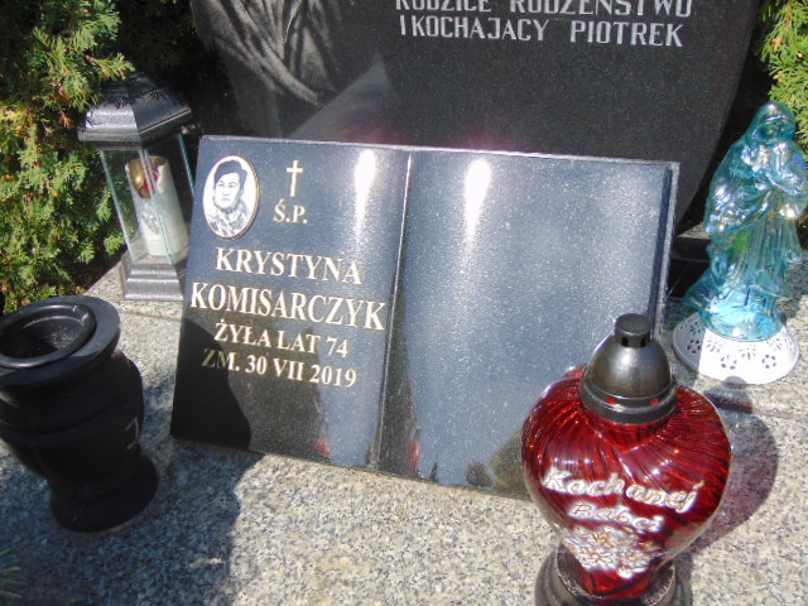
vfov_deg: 36.8
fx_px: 910
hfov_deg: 47.9
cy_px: 303
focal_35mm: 39
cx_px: 404
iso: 80
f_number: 3.3
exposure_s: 1/800
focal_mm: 6.9
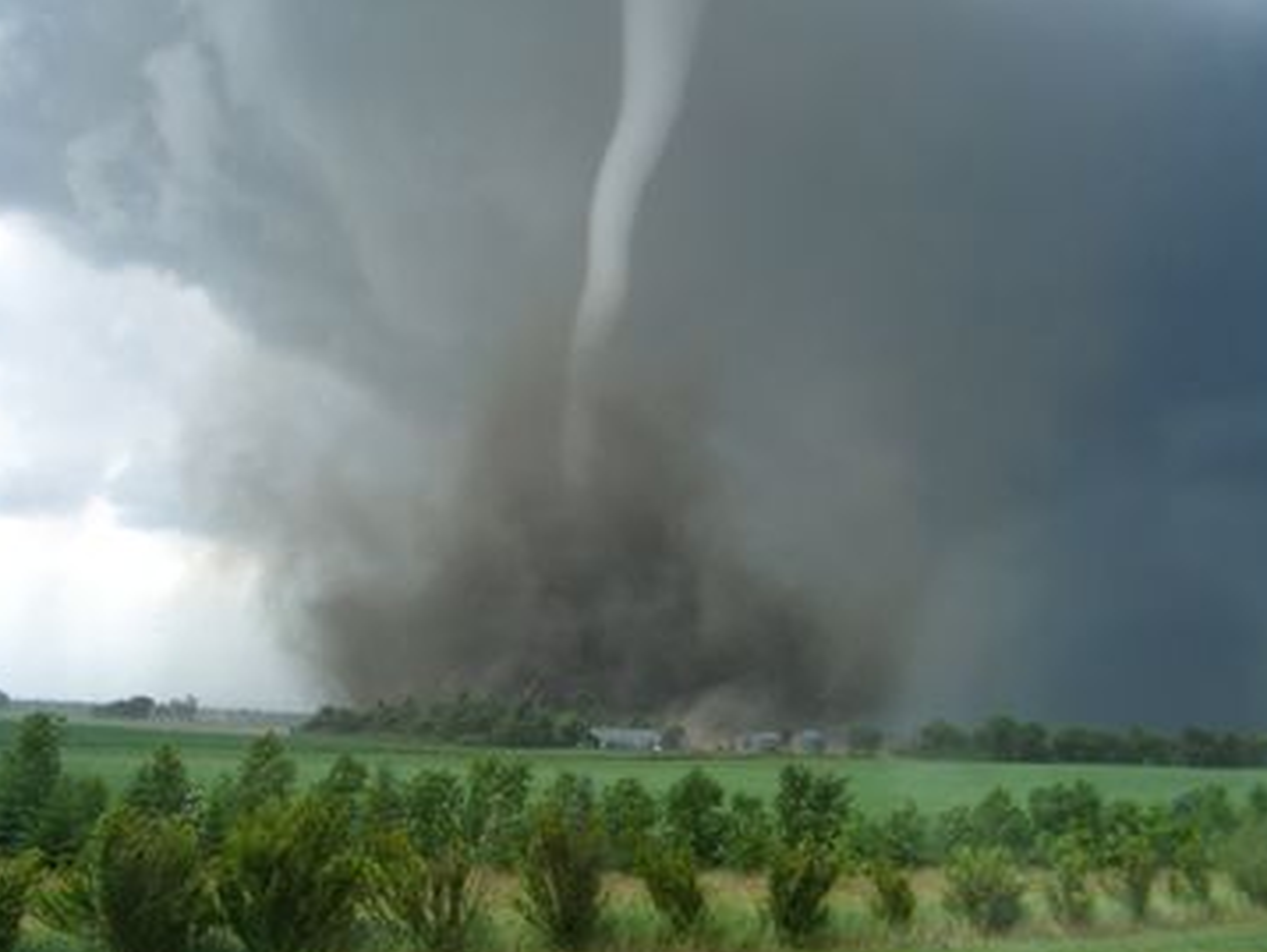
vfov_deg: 32.9
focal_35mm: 44
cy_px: 480
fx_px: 1612
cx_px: 632
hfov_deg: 42.9
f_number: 2.8
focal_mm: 7.9
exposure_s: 1/200
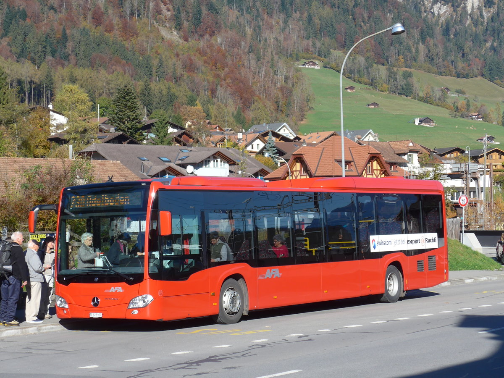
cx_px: 252
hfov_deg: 22.8
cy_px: 189
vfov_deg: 17.2
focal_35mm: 86
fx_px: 1252
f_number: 4.5
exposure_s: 1/400
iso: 80
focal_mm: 17
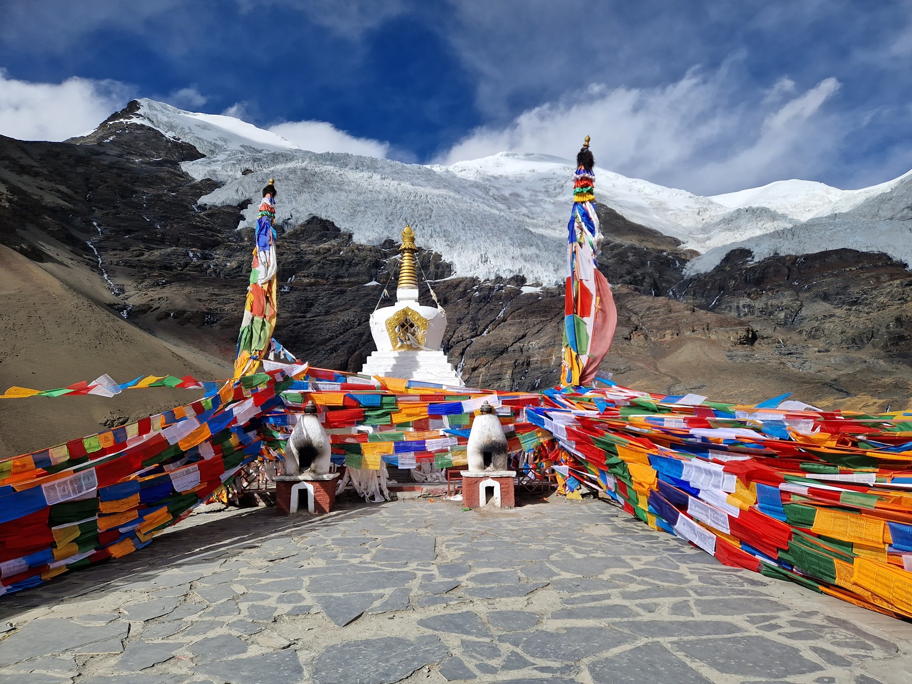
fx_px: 606
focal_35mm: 23
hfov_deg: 73.9
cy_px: 342
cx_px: 456
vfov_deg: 58.9
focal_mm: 5.4
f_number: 1.8
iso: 50
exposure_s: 1/2528
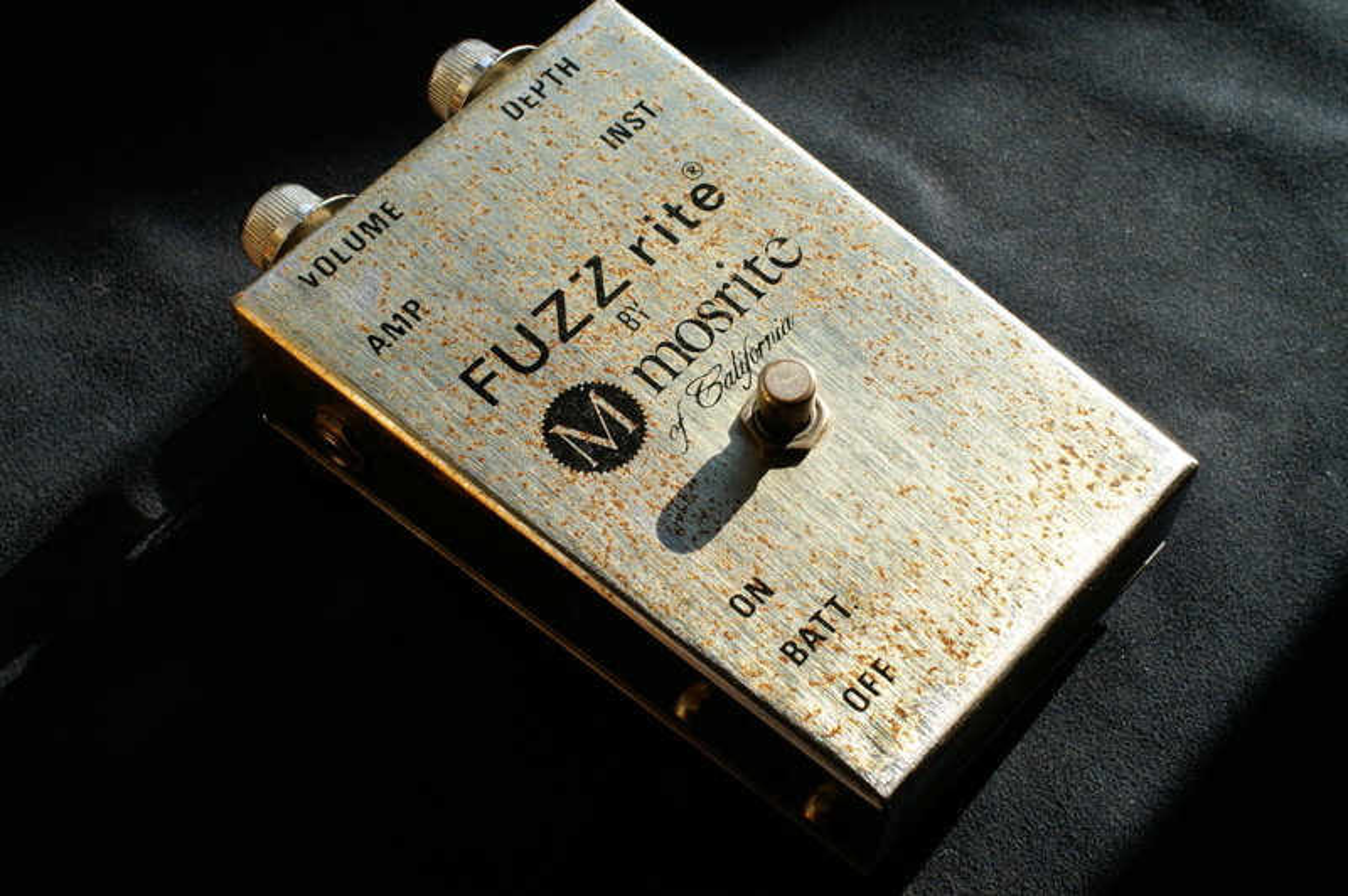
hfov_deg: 37.9
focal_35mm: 52
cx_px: 674
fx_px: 1964
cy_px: 448
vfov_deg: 25.7
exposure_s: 1/100
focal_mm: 35
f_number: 11
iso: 200
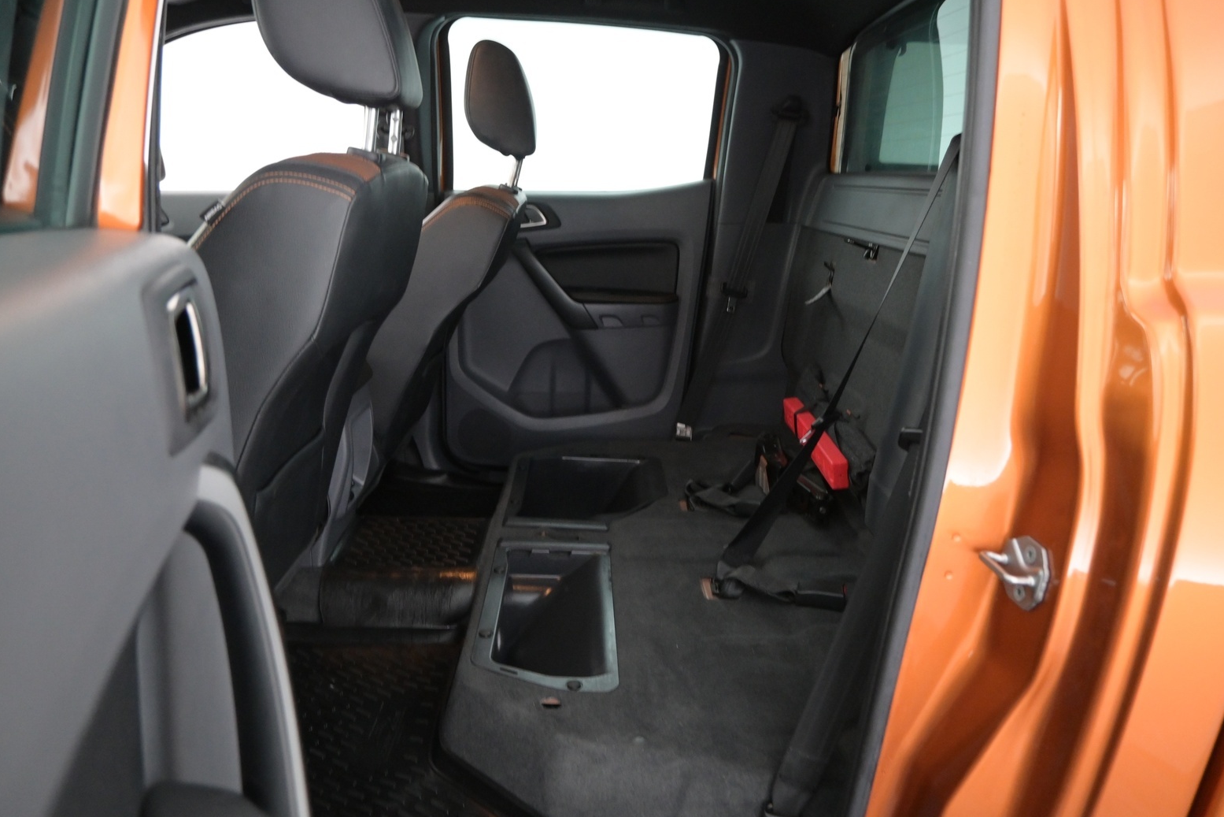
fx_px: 850
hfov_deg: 71.5
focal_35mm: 25
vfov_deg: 51.3
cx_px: 597
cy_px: 417
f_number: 3.5
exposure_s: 1/30
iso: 2500
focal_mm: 16
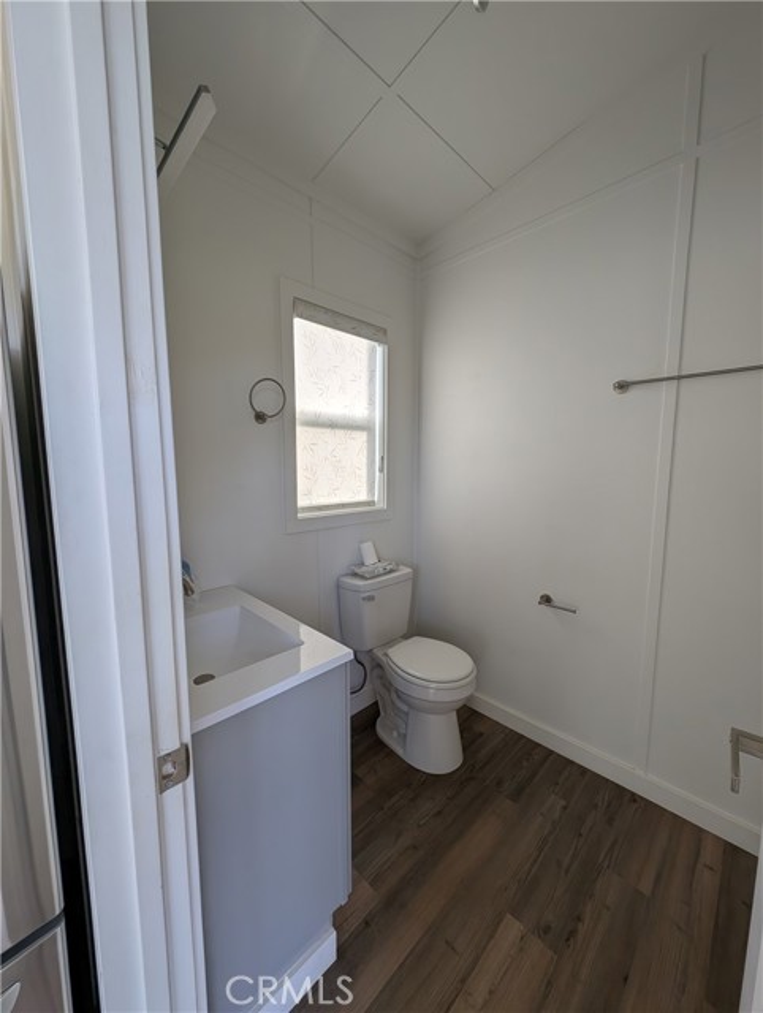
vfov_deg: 110.5
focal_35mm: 12
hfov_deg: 94.6
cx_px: 382
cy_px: 506
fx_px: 352
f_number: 1.95
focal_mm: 2.23
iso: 39
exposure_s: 1/107
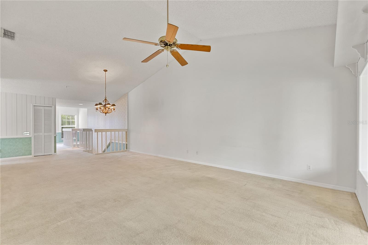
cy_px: 122
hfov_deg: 100.4
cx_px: 184
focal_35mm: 15
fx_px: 153
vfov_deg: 77.3
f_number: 4.5
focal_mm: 10
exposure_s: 1/5
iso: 400
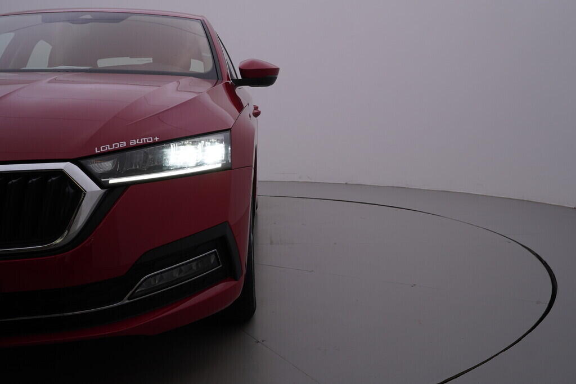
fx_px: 576
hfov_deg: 53.1
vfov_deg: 36.9
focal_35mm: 36
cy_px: 192
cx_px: 288
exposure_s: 1/160
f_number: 5.6
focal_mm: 24
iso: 125
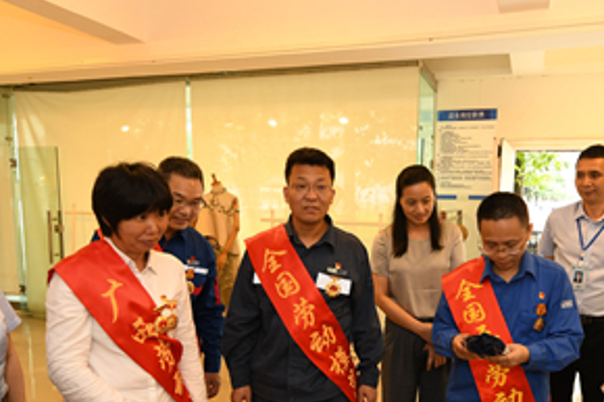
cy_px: 261
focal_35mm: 29
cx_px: 352
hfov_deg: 63.3
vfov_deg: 44.4
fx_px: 486
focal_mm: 14
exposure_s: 1/80
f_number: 4
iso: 800
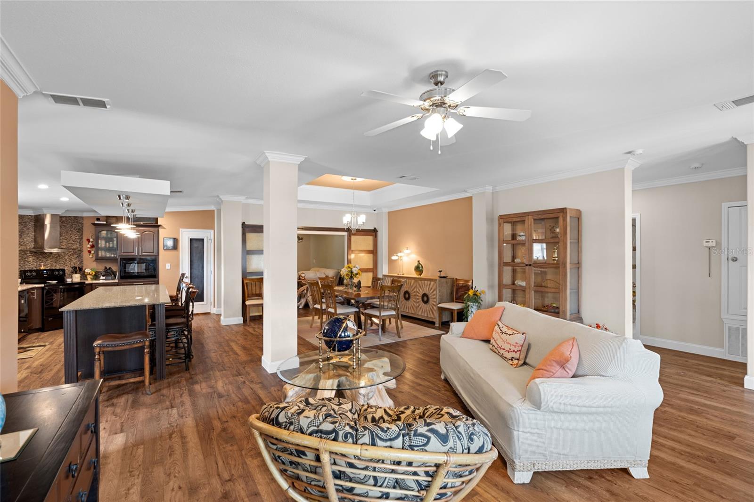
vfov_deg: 73.7
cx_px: 377
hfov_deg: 96.7
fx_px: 335
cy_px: 251
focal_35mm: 16
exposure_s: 5
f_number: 9
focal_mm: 16
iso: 250
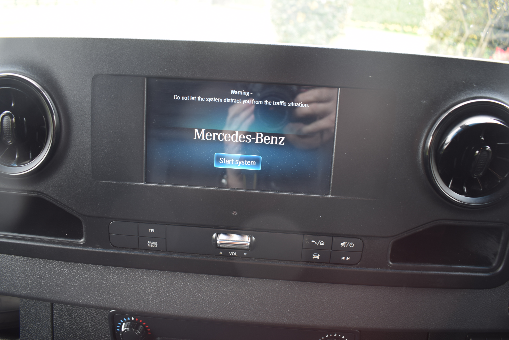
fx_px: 382
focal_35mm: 27
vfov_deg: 48.0
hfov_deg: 67.3
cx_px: 254
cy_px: 170
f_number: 3.5
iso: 100
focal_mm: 18
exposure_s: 1/13
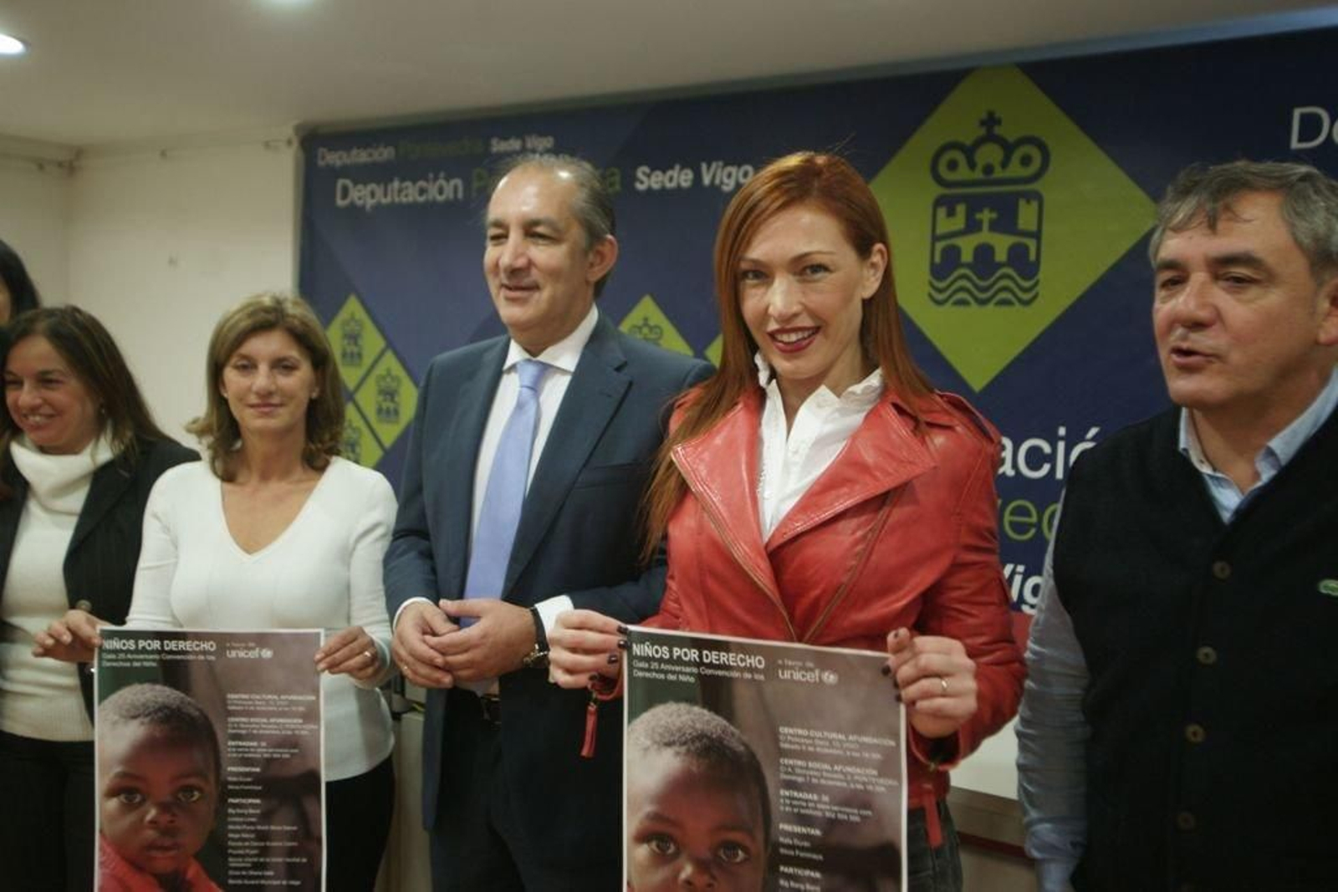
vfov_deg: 37.9
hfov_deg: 54.4
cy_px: 446
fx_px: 1301
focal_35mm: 35
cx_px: 669
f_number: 4
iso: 800
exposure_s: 1/30
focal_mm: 35
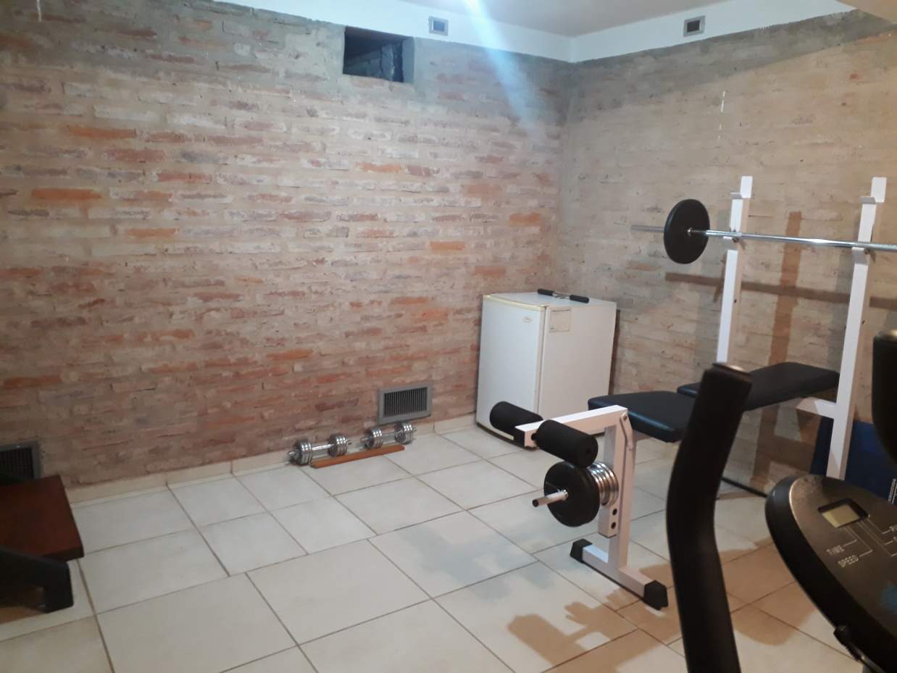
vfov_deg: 51.4
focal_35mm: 27
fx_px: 700
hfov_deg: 65.3
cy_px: 336
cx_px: 448
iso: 250
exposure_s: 1/15
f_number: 1.9
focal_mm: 3.6
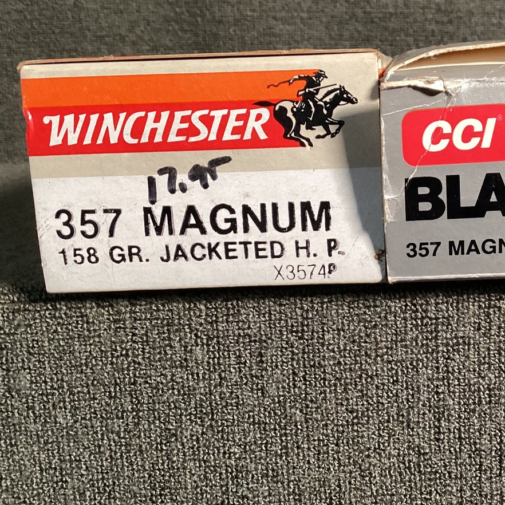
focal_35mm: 47
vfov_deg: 36.0
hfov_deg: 35.0
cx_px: 398
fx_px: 776
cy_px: 209
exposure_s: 1/60
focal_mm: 3.3
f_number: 2.4
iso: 200
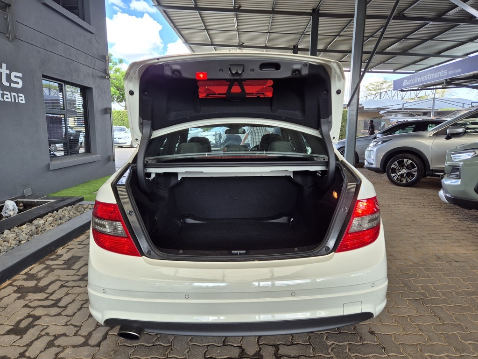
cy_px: 180
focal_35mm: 23
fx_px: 318
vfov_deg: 58.9
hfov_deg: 73.9
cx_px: 239
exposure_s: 1/180
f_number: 1.8
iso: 32
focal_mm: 5.4
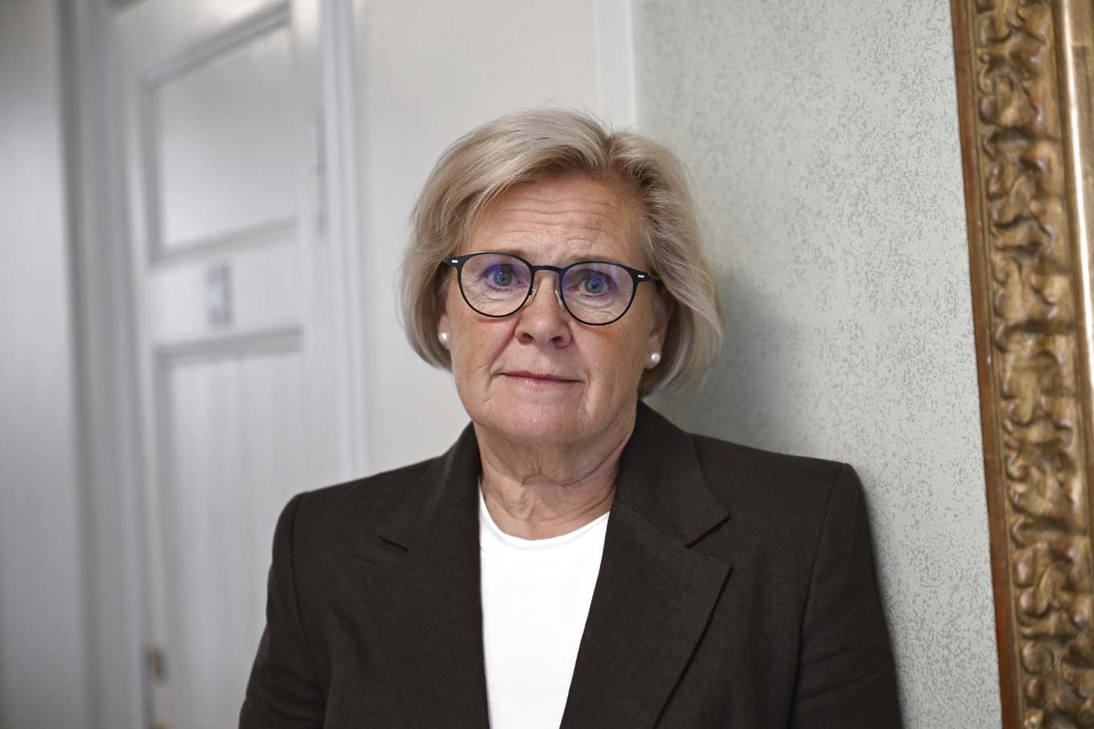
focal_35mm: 70
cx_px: 547
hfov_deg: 28.8
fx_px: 2127
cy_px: 364
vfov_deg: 19.4
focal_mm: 70
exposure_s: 1/125
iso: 2000
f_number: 2.8
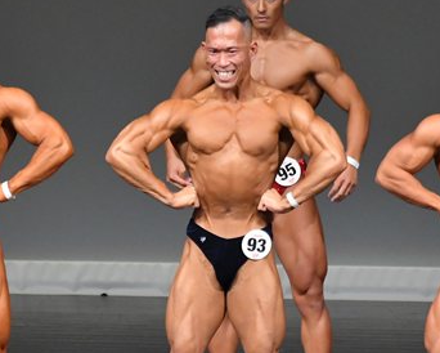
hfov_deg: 2.9
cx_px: 179
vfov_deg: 2.3
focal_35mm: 669
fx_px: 8717
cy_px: 258
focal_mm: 210
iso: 5000
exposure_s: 1/400
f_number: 5.6
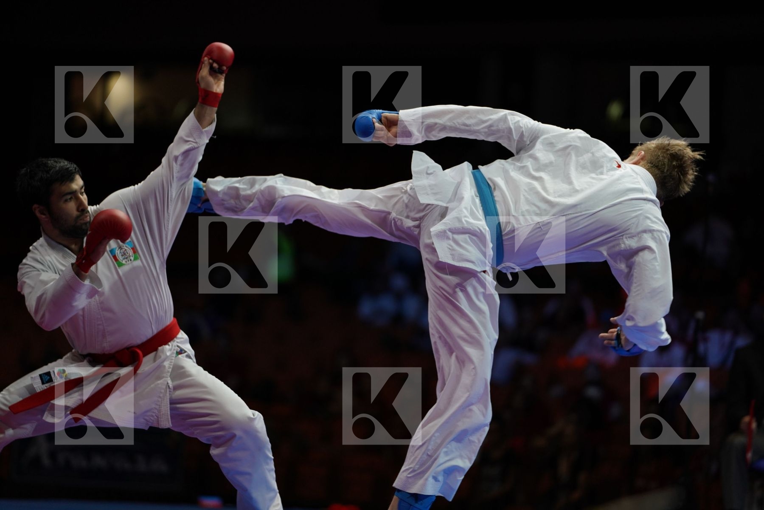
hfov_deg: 11.7
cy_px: 255
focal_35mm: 176
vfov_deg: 7.8
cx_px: 382
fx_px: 3735
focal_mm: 176
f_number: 2.8
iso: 1000
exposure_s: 1/1000
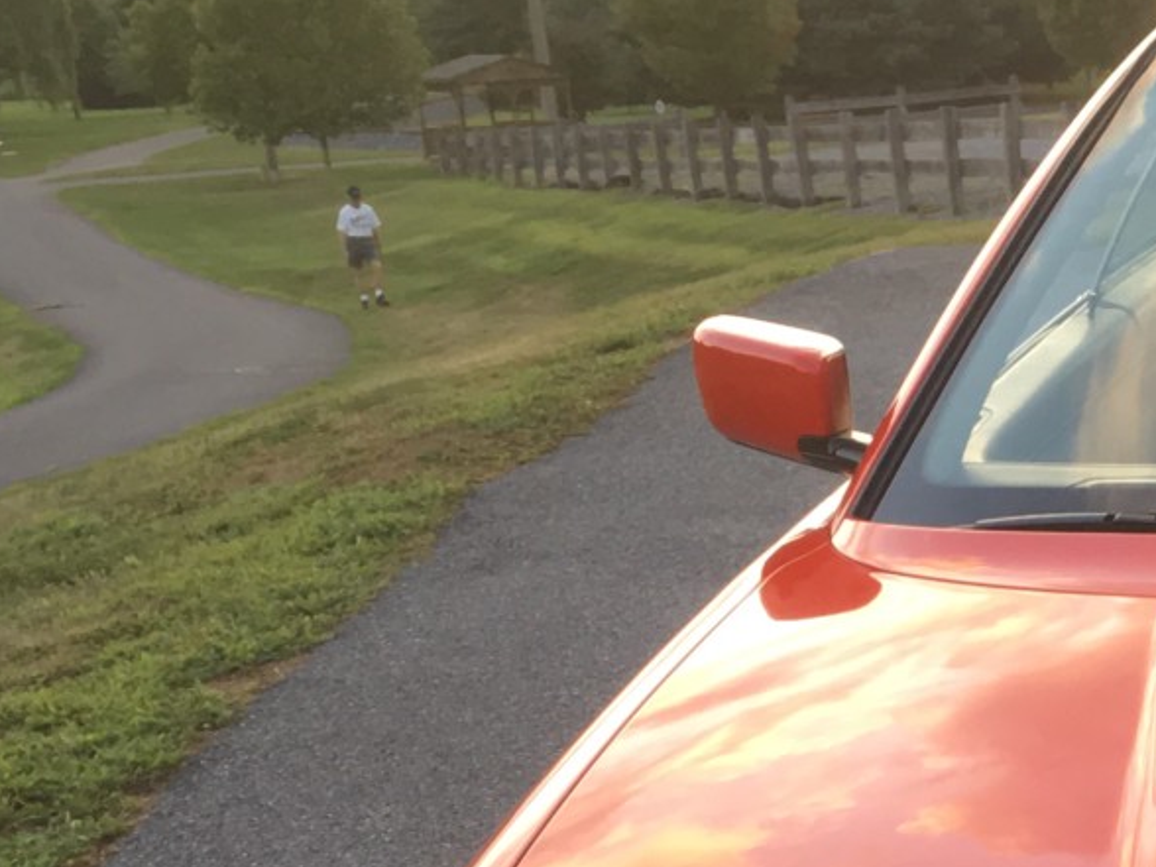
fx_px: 3373
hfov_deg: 18.0
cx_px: 1553
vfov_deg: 13.8
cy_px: 1290
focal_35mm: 101
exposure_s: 1/120
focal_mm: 4.15
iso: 40
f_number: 2.2
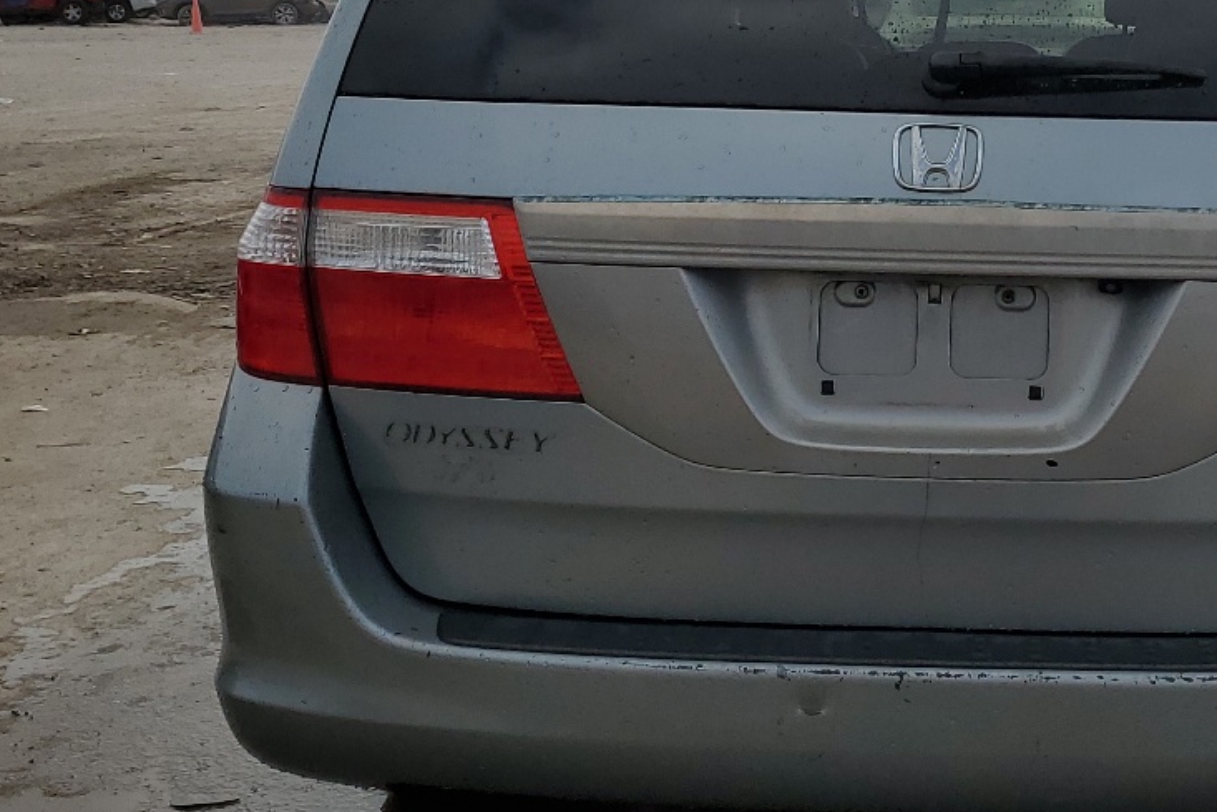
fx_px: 1995
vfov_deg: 22.8
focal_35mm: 59
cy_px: 213
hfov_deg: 33.0
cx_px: 973
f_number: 1.5
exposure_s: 1/10000
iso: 50
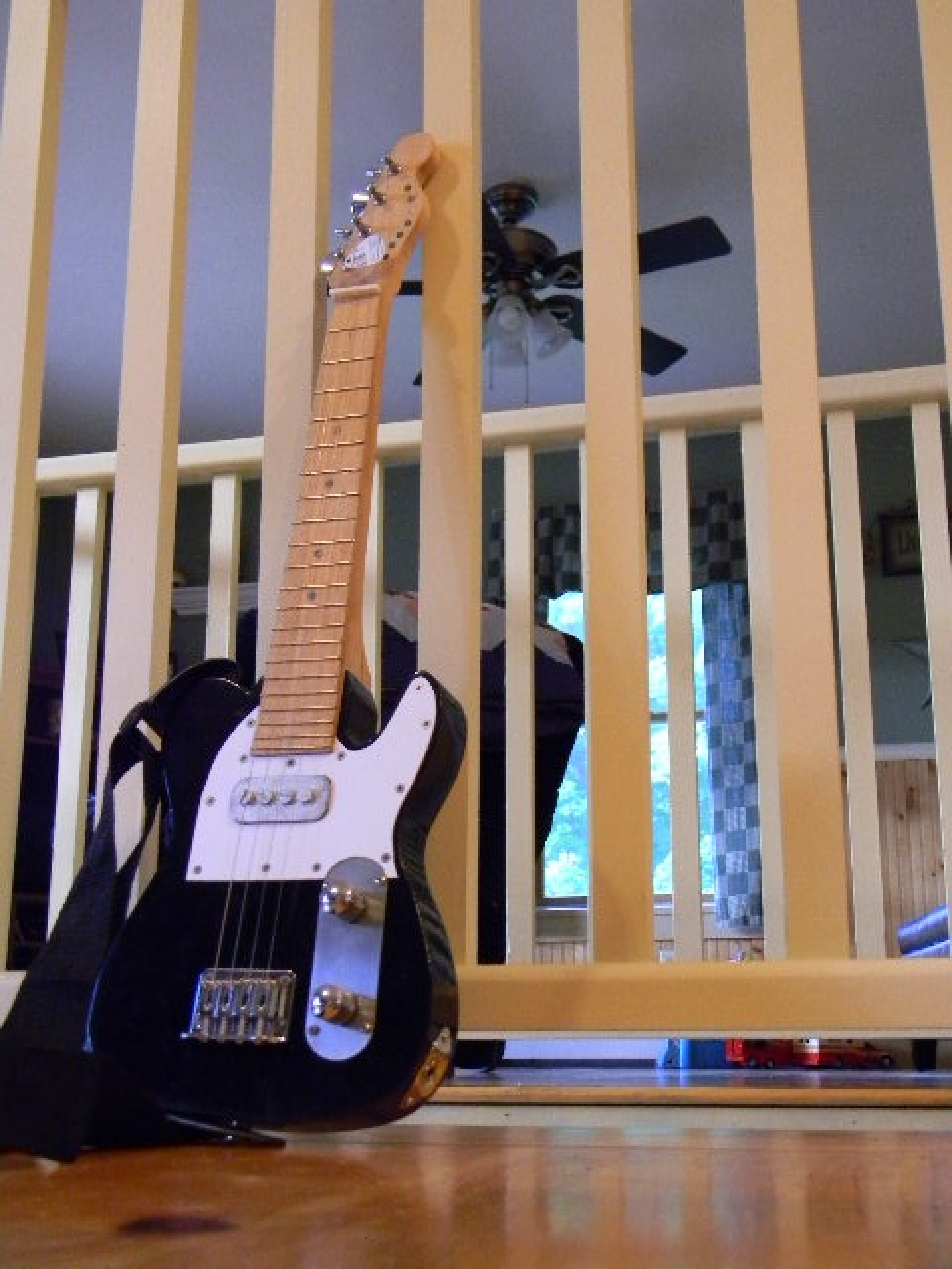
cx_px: 476
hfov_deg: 35.1
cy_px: 634
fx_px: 1503
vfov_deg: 45.8
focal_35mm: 41
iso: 400
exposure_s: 1/7.6
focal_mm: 7.3
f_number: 3.8
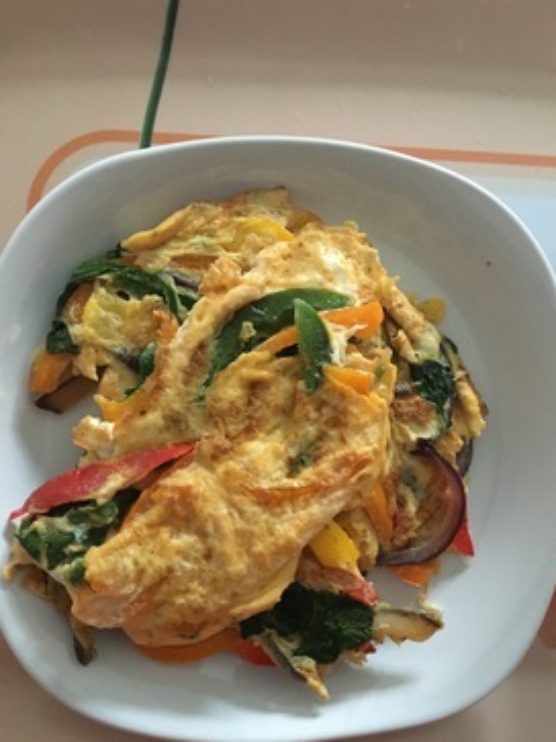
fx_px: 686
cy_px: 397
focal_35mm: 32
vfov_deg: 56.8
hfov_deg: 44.1
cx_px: 288
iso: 320
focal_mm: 4.15
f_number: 2.2
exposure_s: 1/17
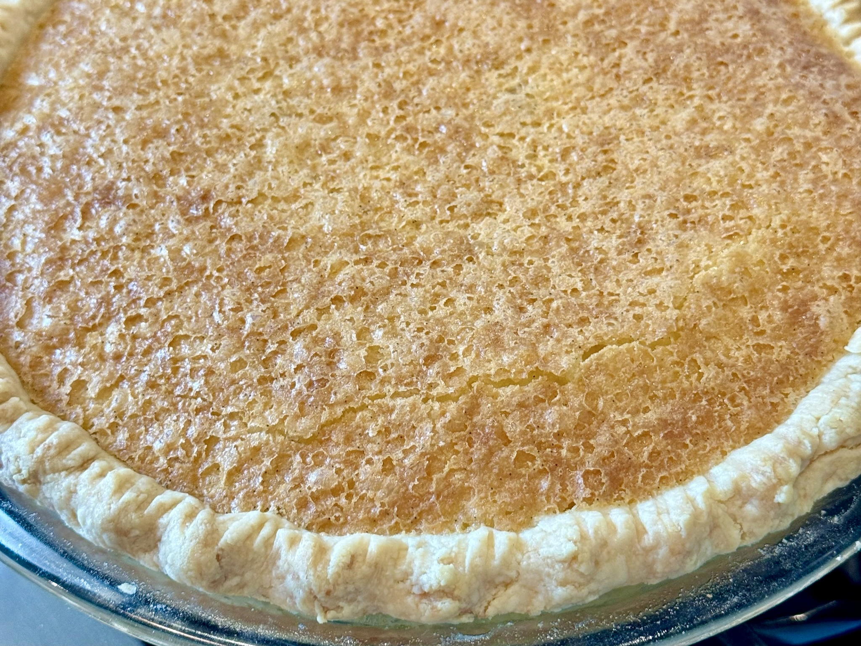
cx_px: 430
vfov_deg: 30.3
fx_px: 1194
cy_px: 323
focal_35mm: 48
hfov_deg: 39.7
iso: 100
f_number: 1.78
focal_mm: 6.76
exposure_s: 1/60
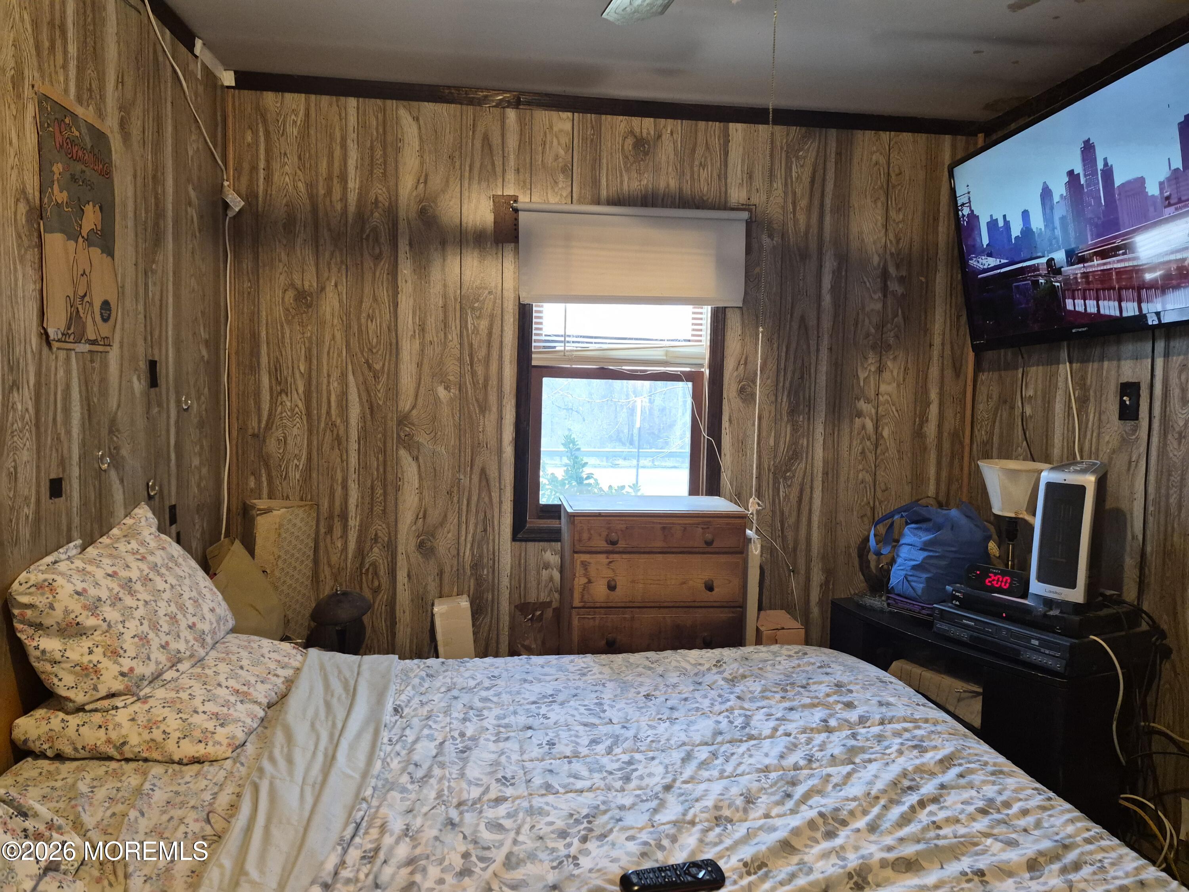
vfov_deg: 58.9
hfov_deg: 73.9
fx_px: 790
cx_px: 594
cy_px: 446
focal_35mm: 23
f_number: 1.8
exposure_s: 1/120
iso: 800
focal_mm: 5.4
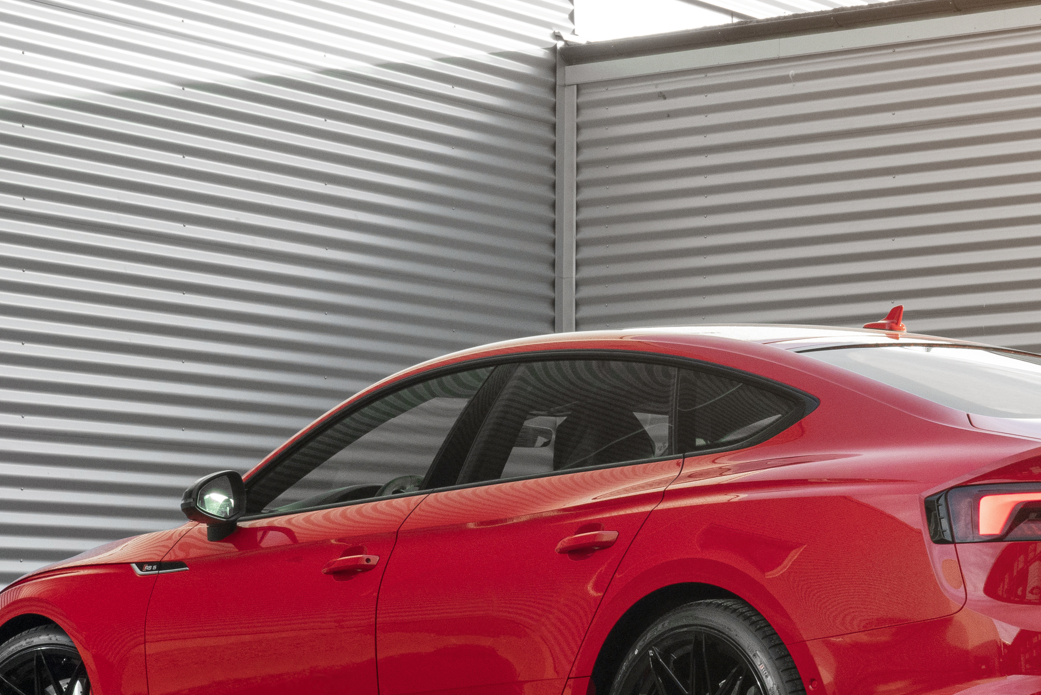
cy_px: 348
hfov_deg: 19.6
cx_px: 545
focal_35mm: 104
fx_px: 3009
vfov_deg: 13.2
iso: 1250
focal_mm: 40
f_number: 14
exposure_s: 1/80
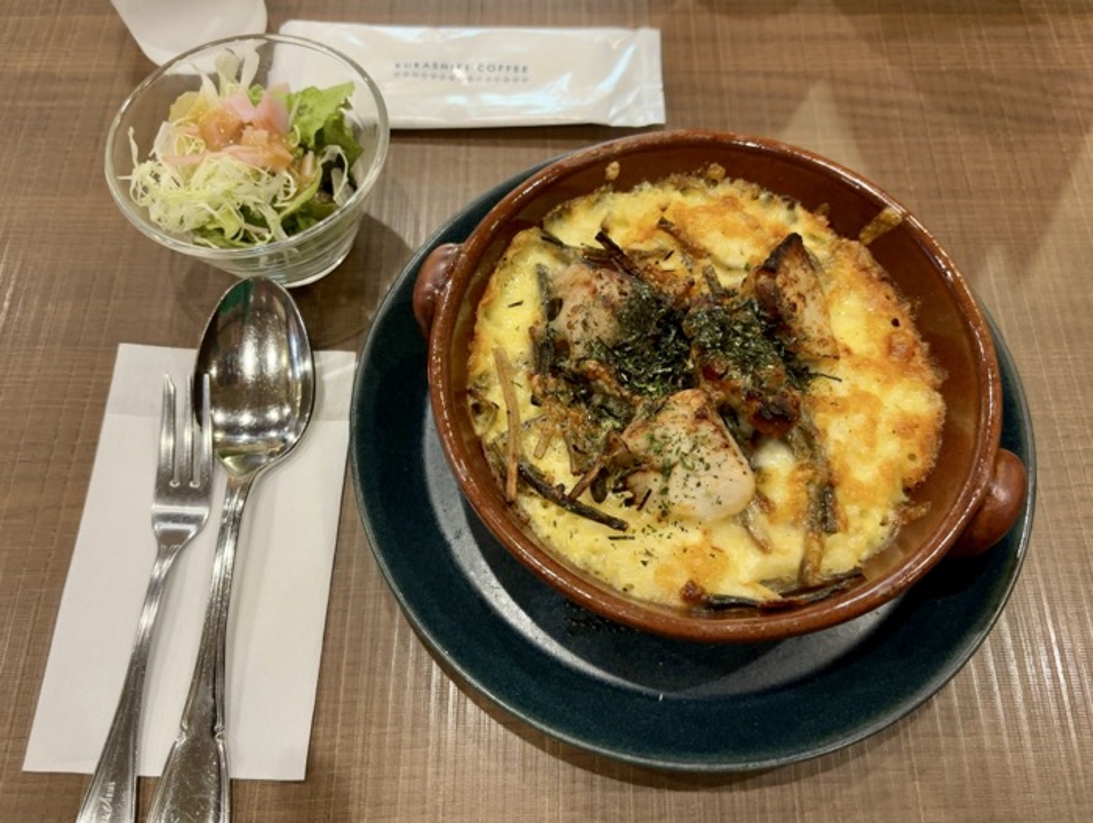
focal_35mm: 26
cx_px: 546
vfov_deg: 53.2
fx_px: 822
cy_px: 412
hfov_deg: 67.2
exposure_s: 1/50
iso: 320
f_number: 1.6
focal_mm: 5.96
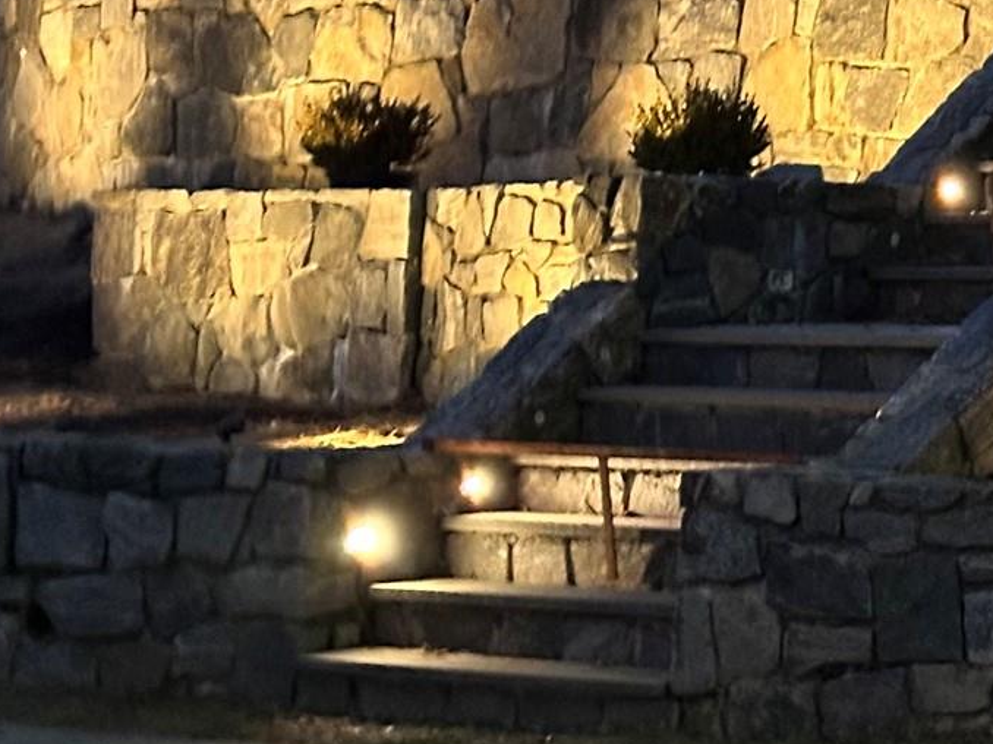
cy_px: 13
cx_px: 1469
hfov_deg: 12.9
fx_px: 4158
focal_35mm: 145
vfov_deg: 10.2
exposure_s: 1/20
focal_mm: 6.86
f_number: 1.78
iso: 640
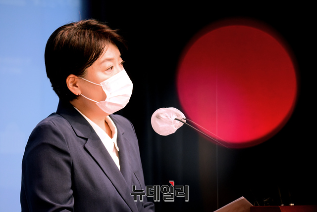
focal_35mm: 320
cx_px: 158
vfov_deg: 4.3
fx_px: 2822
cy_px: 106
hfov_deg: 6.4
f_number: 5.6
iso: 2500
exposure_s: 1/250
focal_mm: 320
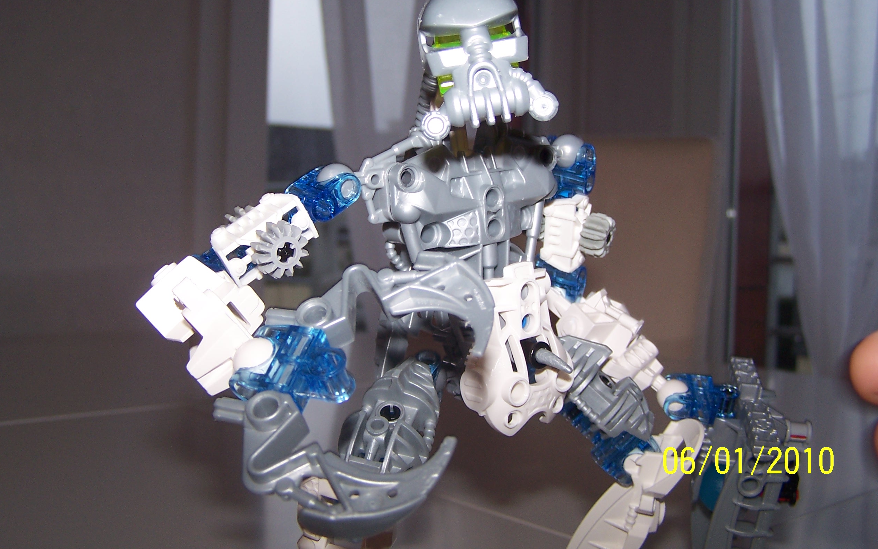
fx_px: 981
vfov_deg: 31.1
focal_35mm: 41
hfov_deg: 48.2
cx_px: 437
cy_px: 214
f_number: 2.8
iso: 80
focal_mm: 6.3
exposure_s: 1/60
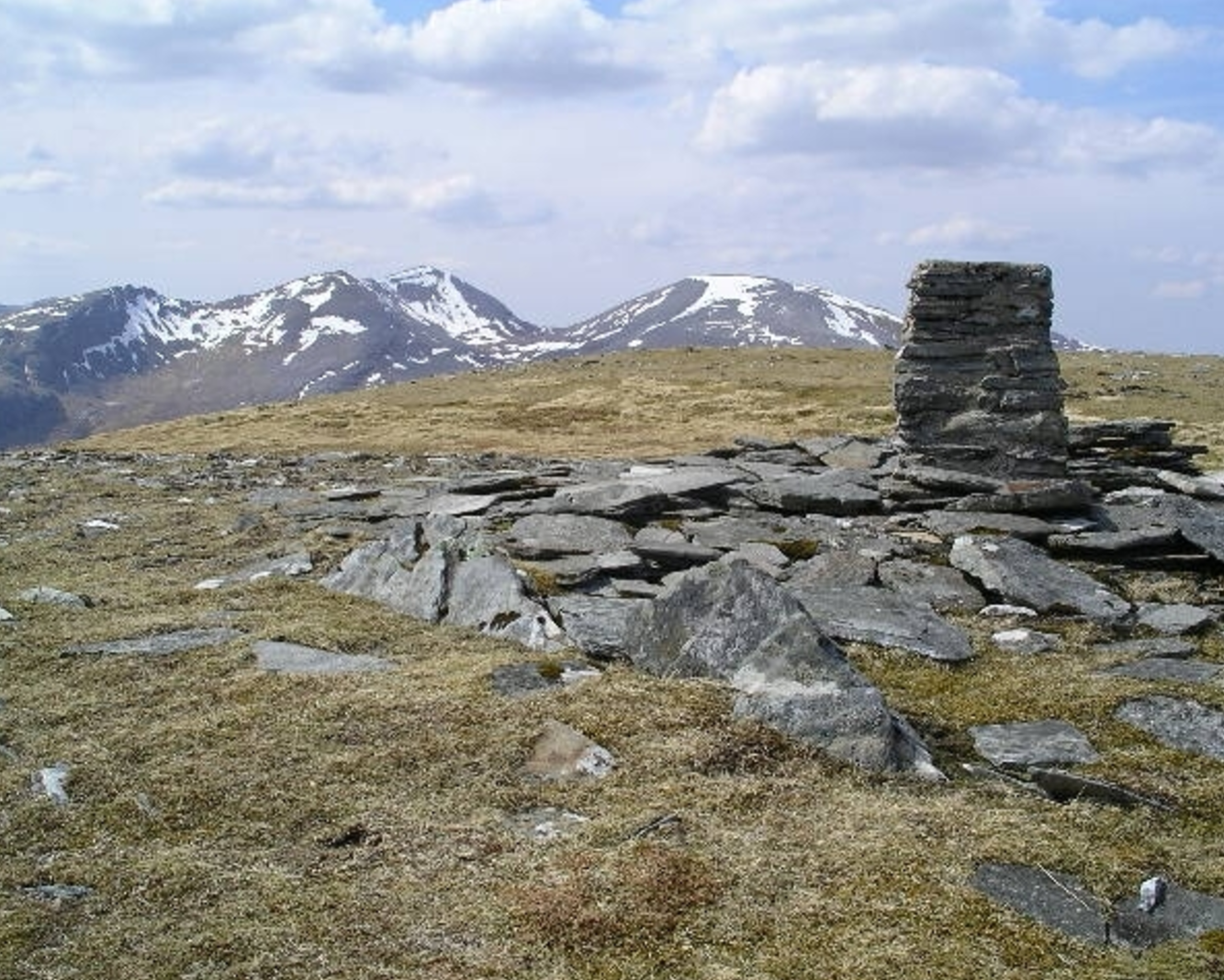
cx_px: 601
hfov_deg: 46.8
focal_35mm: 39
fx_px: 1413
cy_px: 493
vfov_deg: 38.2
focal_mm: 7.8
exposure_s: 1/458
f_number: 6
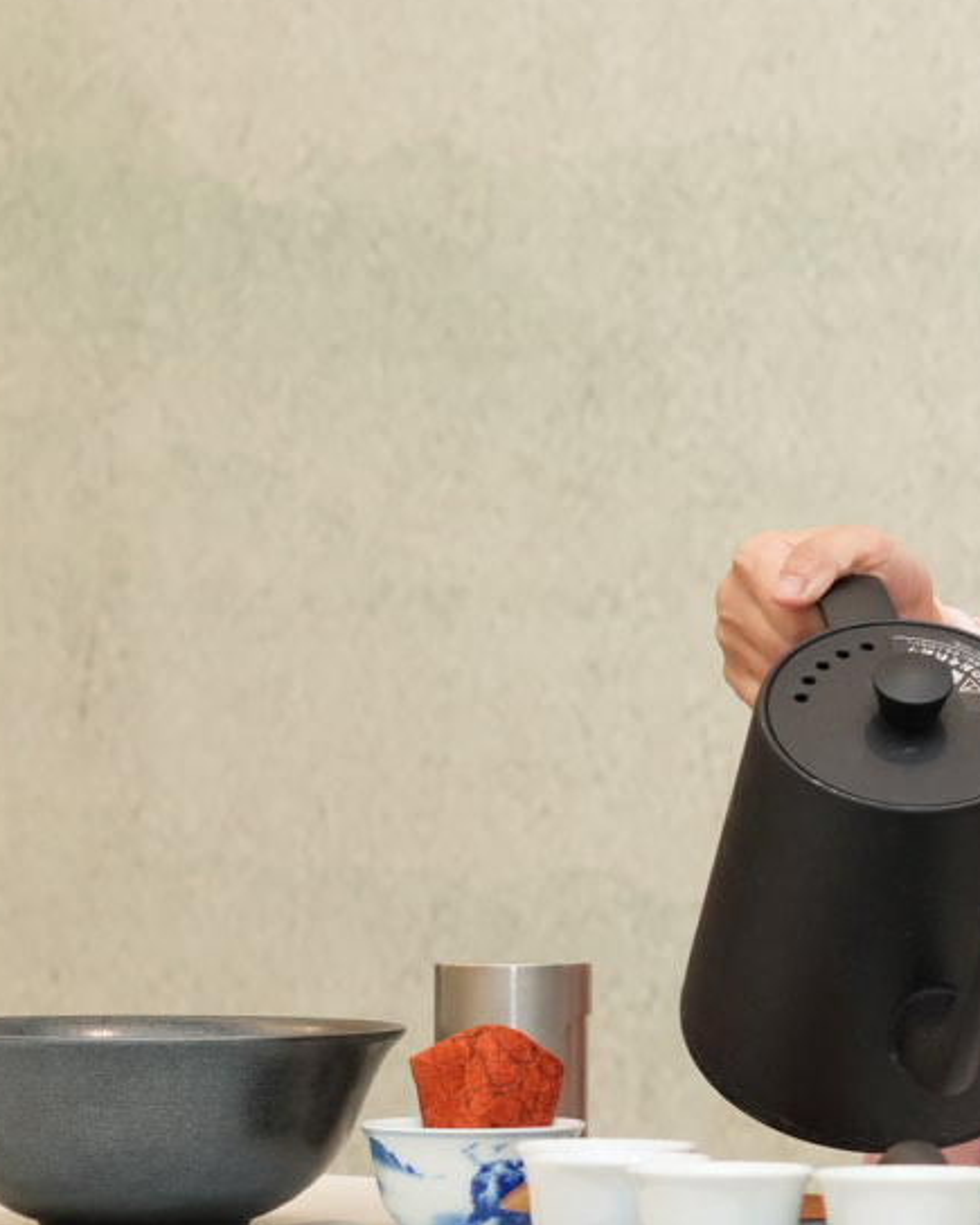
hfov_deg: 7.7
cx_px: 1356
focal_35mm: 198
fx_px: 7181
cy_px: 408
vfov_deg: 9.7
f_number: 6.3
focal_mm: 71
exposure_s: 1/200
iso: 1250
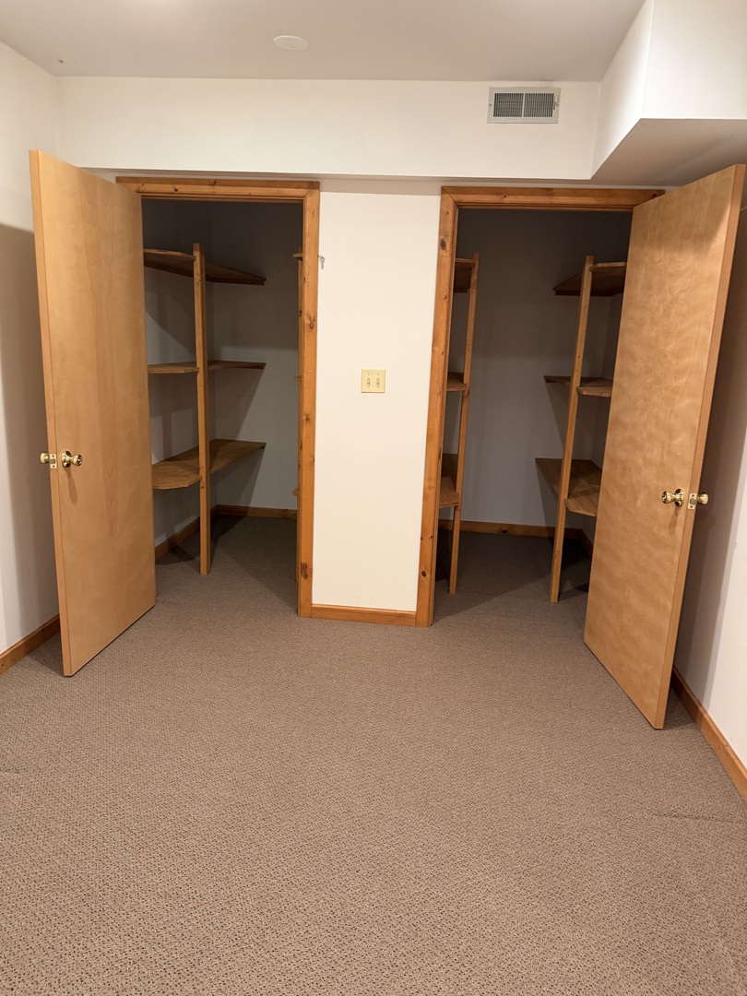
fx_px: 691
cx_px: 374
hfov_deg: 56.8
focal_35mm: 24
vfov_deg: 71.6
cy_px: 498
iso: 320
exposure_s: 1/60
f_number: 1.78
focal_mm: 6.76
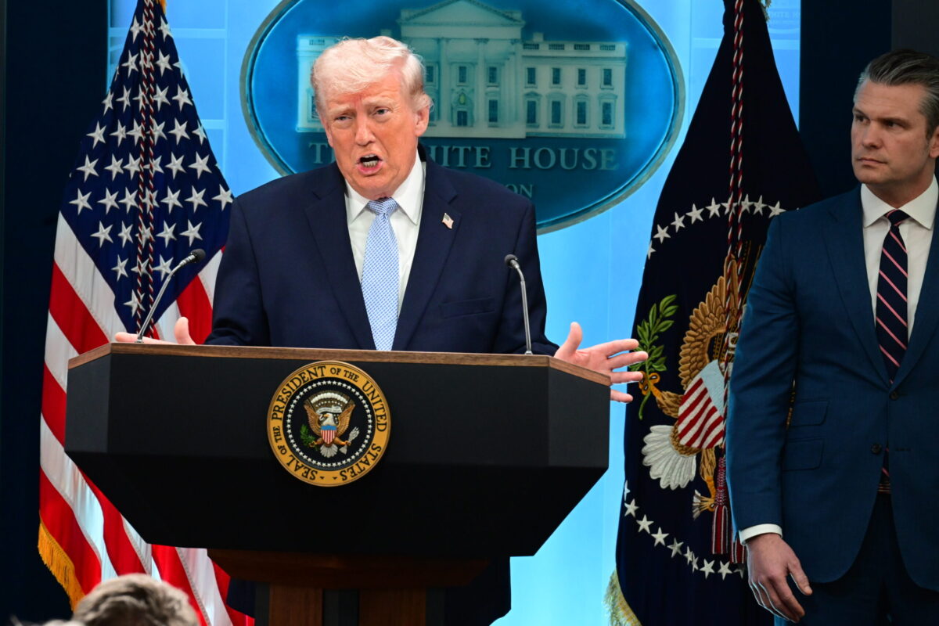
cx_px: 470
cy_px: 313
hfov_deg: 10.3
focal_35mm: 200
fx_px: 5216
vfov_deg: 6.9
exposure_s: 1/60
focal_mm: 200
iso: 5000
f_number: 9
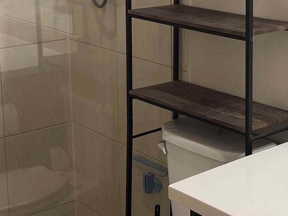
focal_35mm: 76
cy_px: 32
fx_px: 632
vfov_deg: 19.1
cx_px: 213
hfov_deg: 25.4
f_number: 1.6
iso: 64
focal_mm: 5.1
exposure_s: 1/60
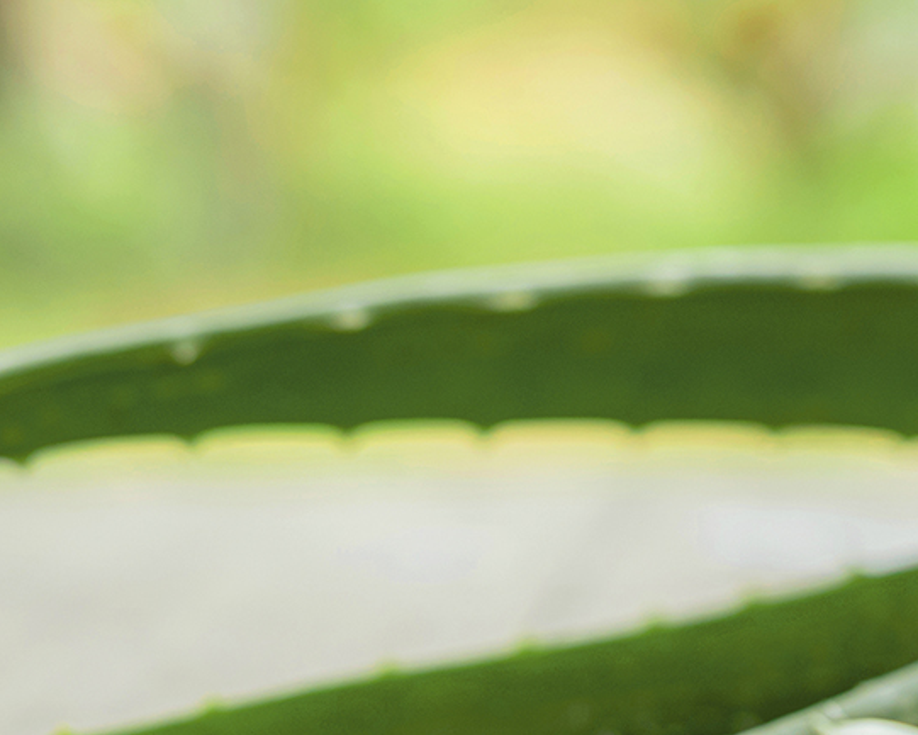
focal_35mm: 130
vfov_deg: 11.9
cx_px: 830
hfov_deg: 14.6
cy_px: 424
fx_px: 3533
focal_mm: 50
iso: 640
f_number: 4
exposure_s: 1/1000
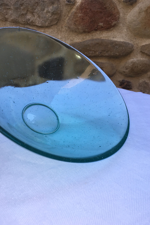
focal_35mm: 31
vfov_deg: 60.3
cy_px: 111
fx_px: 194
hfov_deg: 42.3
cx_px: 74
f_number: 2.2
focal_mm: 4.15
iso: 25
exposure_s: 1/527
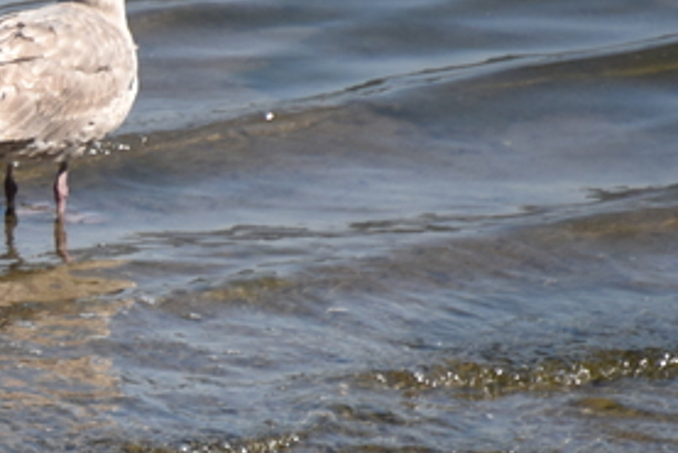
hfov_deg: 1.5
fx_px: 26134
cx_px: -636
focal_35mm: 1387
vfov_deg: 1.0
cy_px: 157
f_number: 5.6
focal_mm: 300
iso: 200
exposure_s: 1/640
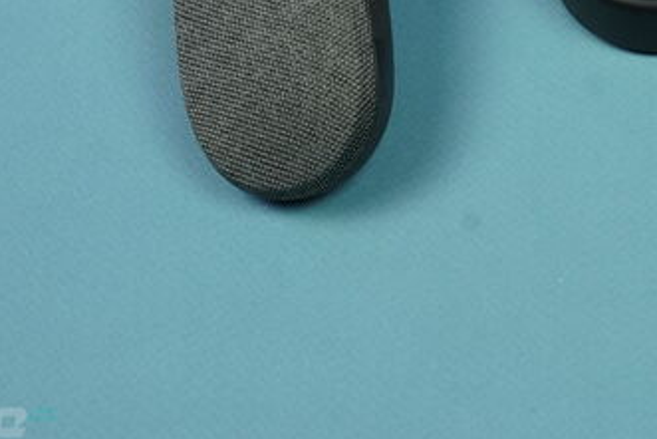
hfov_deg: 16.7
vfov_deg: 11.2
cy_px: -87
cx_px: 657
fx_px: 2191
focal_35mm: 120
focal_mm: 48
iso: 2000
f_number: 7.1
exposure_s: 1/125
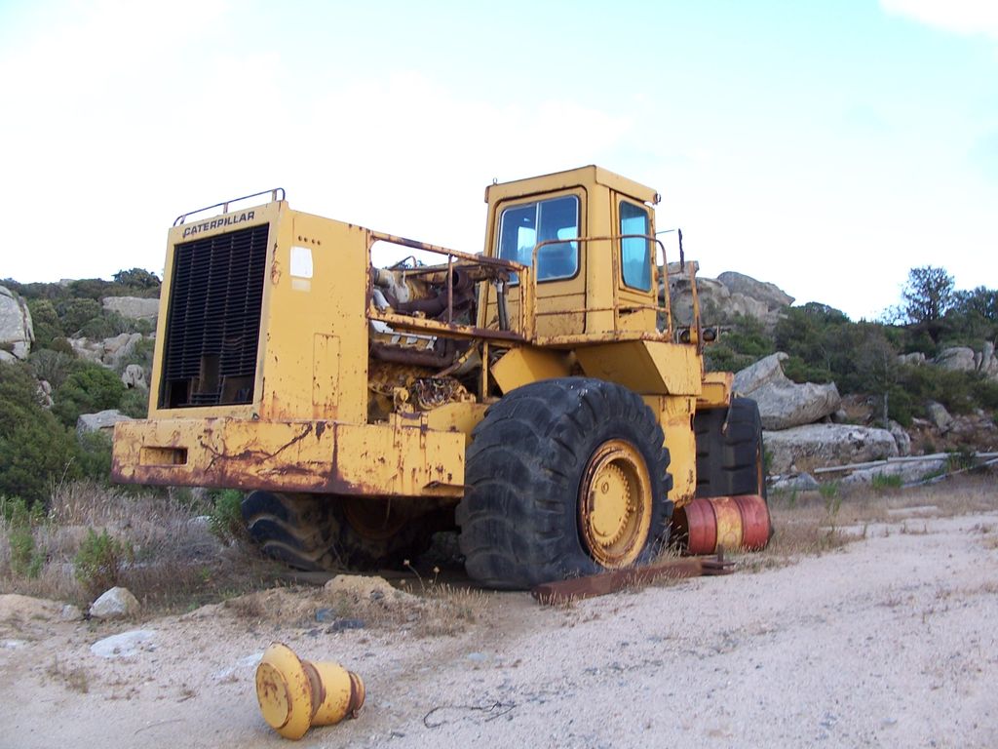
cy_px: 374
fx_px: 1009
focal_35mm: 35
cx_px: 499
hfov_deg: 52.6
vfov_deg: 40.7
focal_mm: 6
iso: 80
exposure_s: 1/125
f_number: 2.8
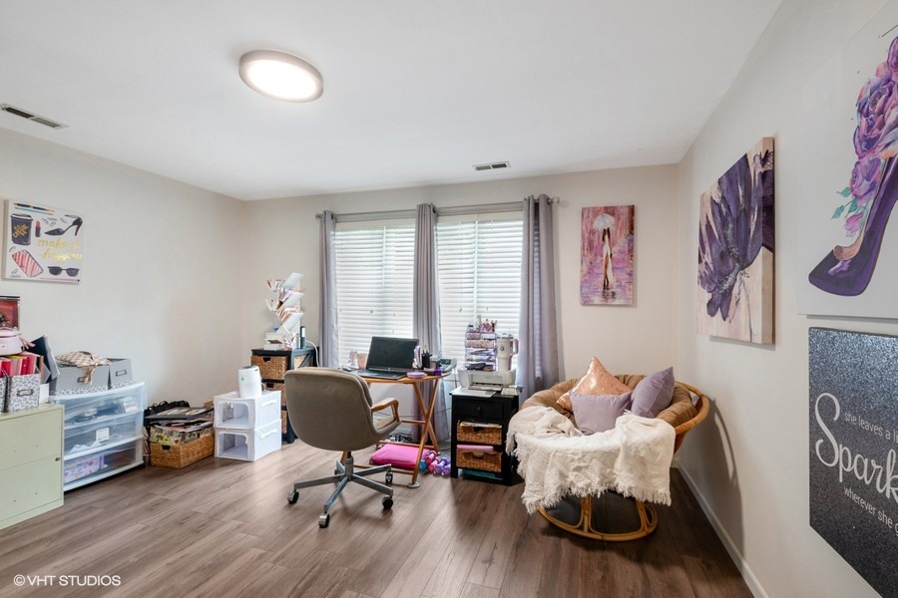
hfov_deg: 100.4
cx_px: 449
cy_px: 299
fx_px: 374
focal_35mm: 15
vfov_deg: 77.3
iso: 250
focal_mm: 10
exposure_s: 1/6
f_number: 7.1
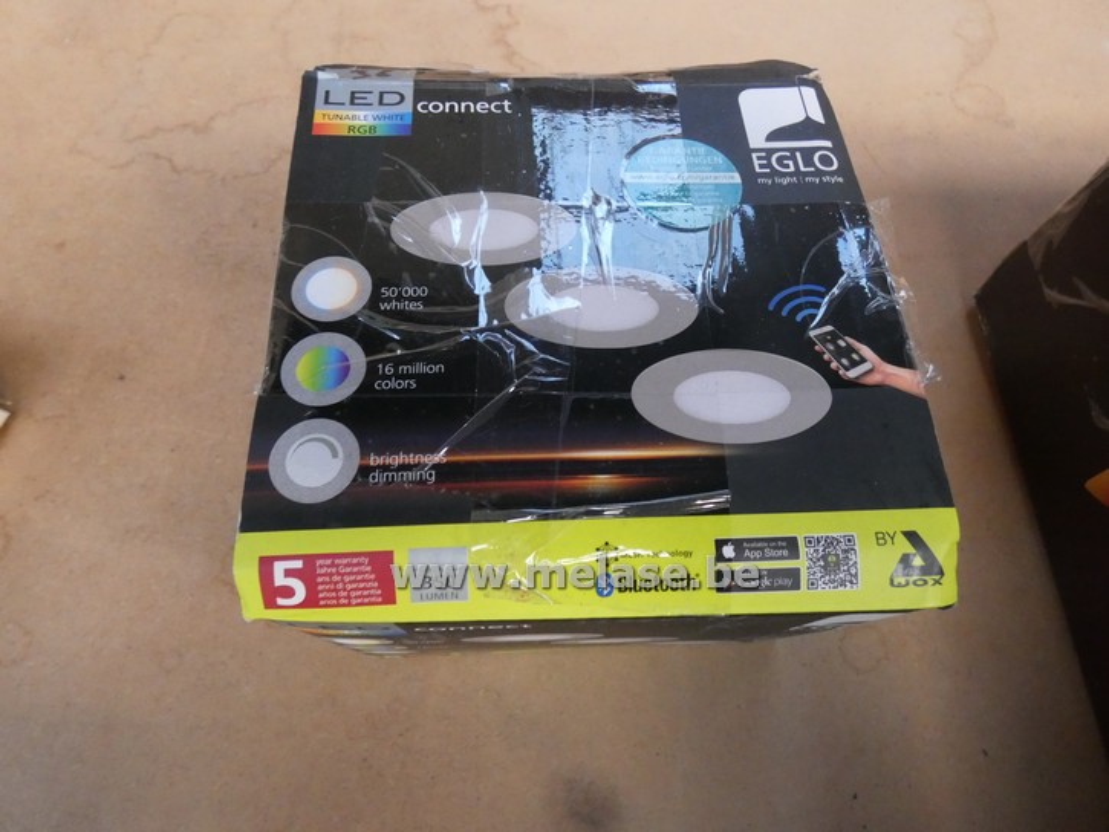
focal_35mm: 20
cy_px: 416
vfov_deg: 66.0
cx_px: 554
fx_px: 641
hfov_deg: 81.7
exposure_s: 1/125
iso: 800
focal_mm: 3.6
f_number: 2.8
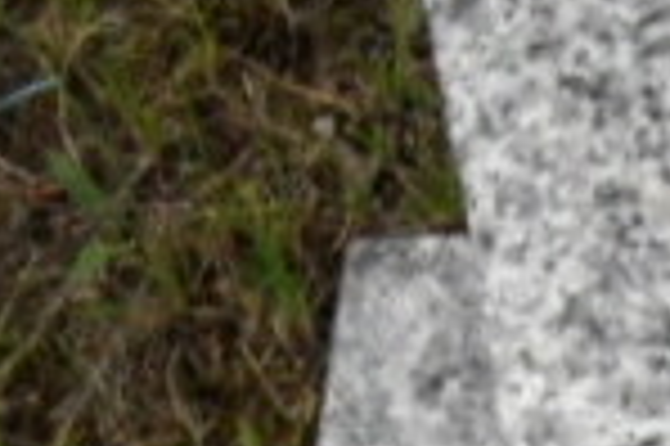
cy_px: 1487
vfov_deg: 5.1
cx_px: 1484
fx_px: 4648
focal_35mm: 250
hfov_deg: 7.8
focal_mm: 6.3
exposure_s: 1/250
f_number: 3.2
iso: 100
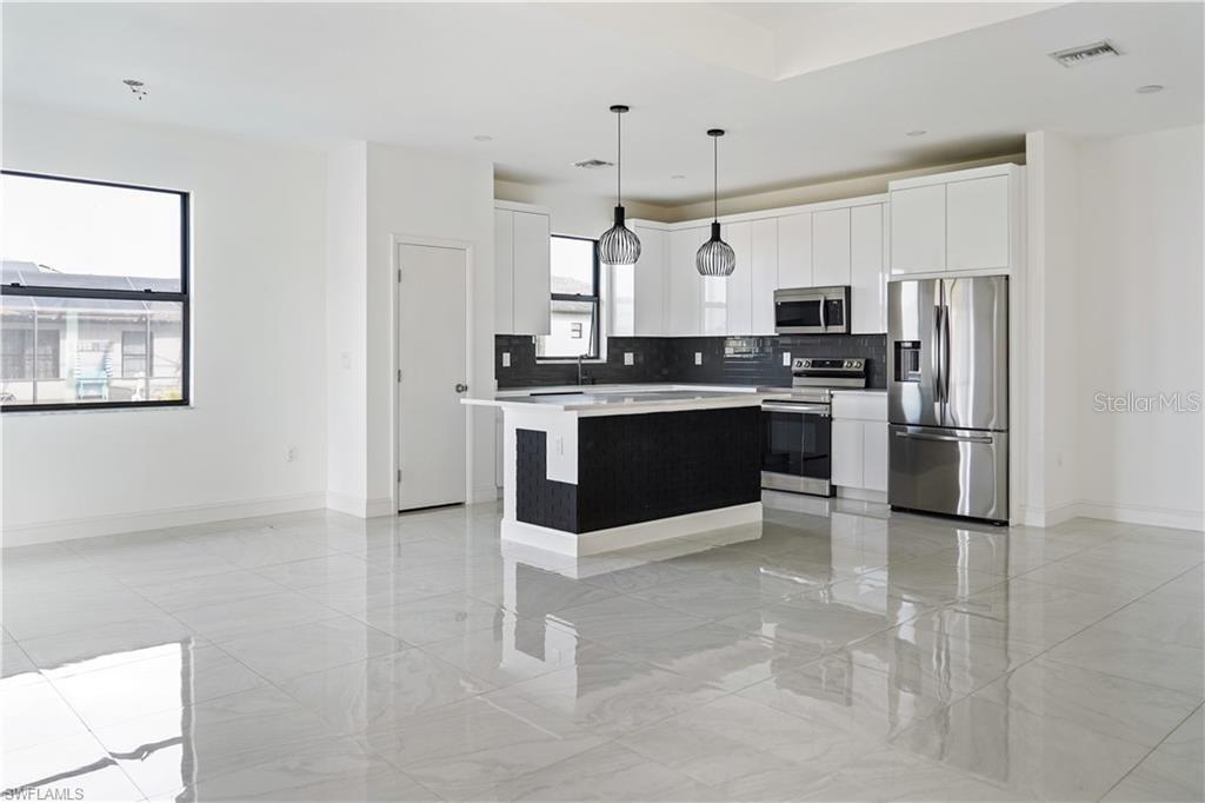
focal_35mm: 25
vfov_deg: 51.3
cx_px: 602
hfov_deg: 71.5
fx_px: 836
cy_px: 402
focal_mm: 25
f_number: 4
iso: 1250
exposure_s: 1/200
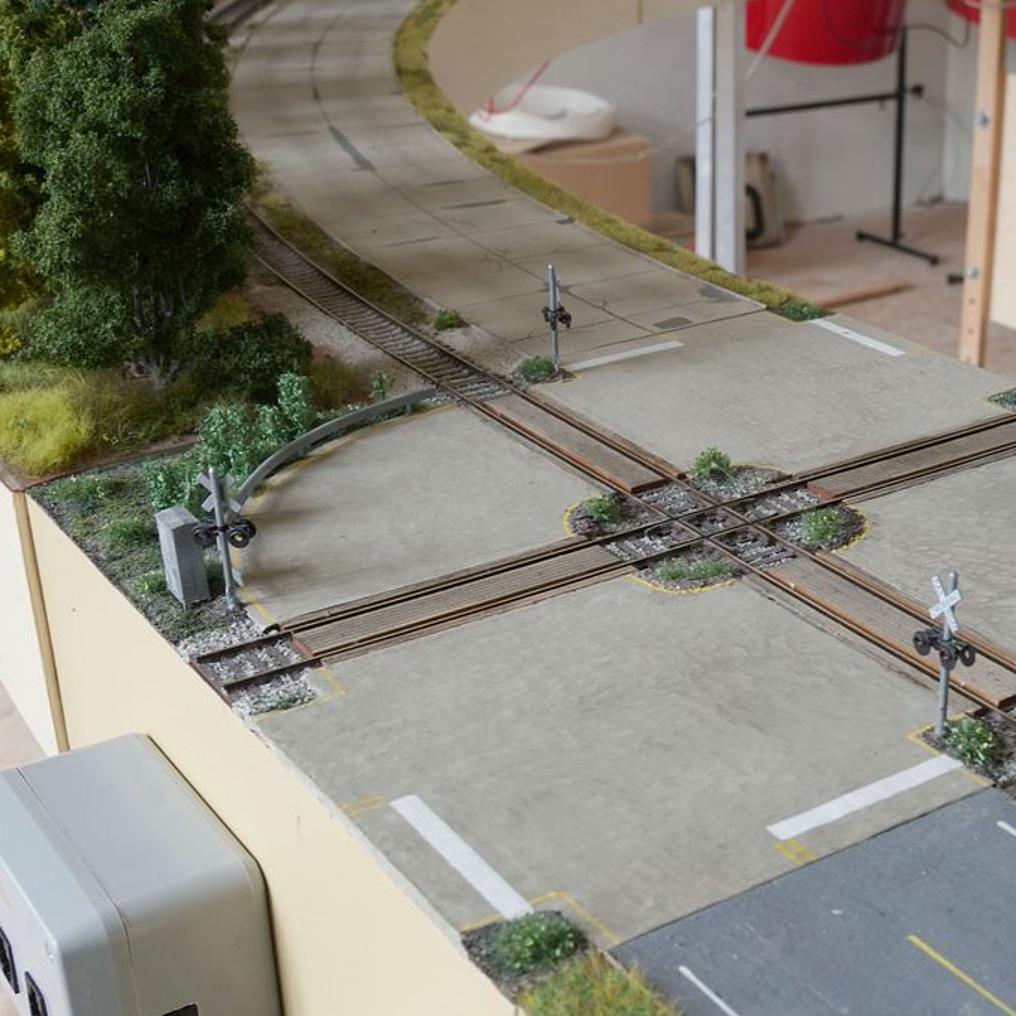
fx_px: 1660
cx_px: 756
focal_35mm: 50
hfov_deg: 33.4
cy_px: 507
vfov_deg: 34.0
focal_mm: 26
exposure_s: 1/10
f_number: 10
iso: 400
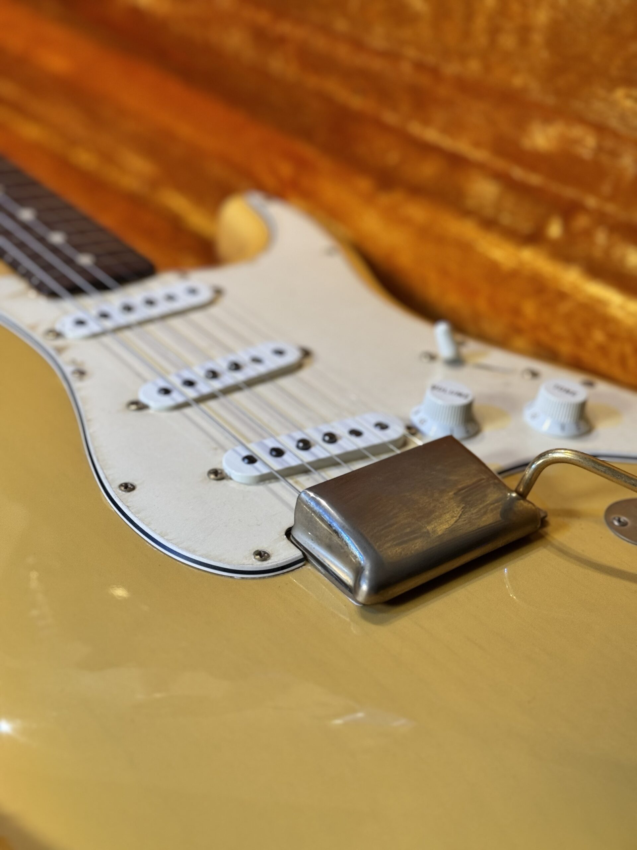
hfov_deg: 30.3
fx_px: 1178
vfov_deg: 39.7
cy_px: 425
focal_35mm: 48
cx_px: 318
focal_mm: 6.76
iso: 125
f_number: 1.78
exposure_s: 1/60
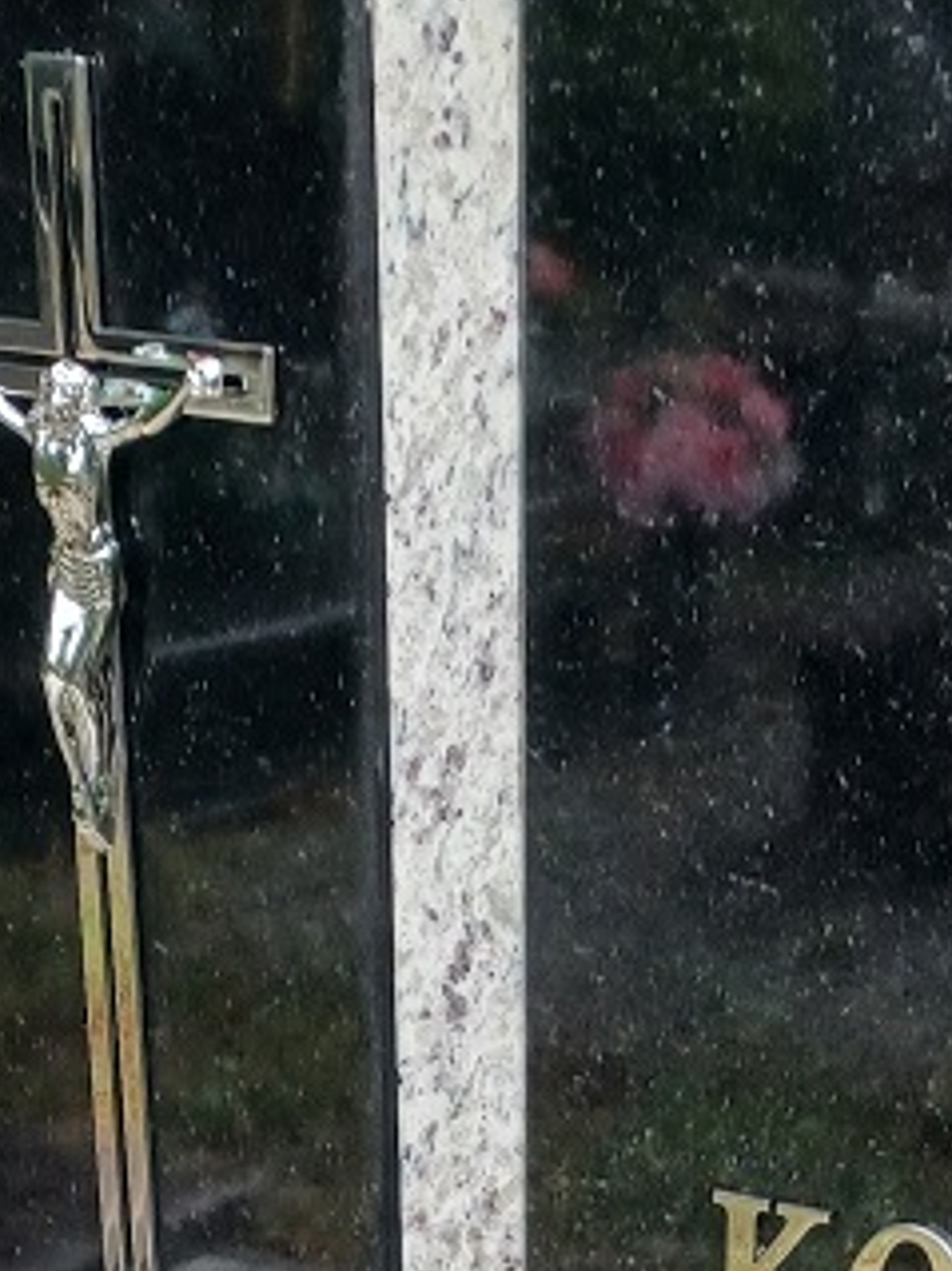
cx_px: 876
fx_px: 3449
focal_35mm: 94
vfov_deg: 18.6
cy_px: 1885
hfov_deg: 15.5
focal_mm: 4.6
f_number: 1.8
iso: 32
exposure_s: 1/120
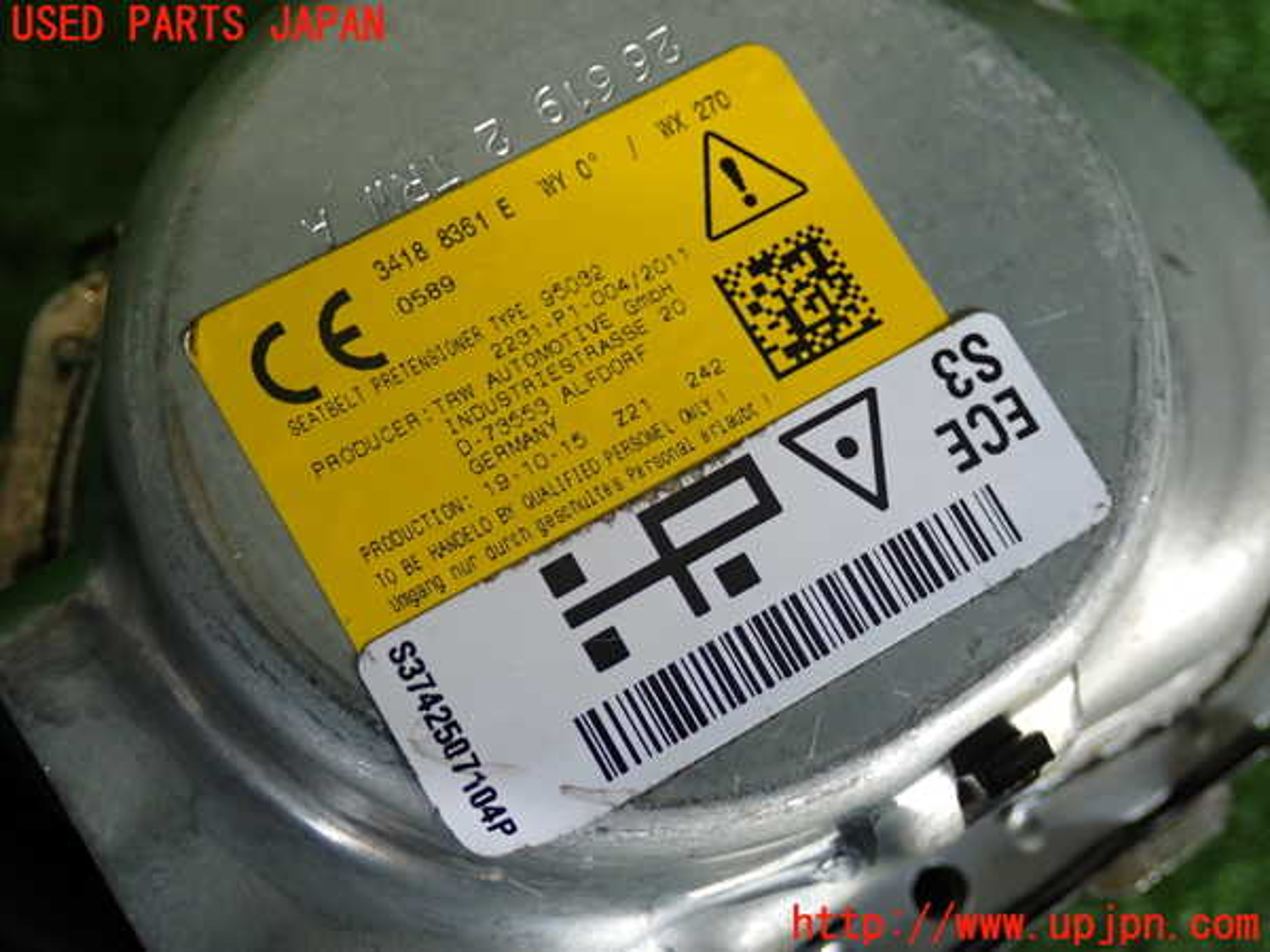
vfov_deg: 29.1
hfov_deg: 38.2
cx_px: 635
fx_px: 1834
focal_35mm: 50
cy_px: 476
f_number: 3.2
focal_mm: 9.01
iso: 250
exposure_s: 1/50
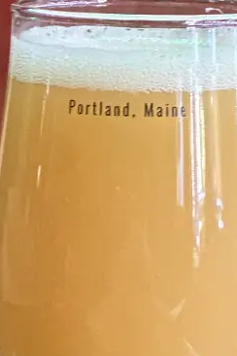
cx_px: 156
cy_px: 344
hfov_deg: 6.1
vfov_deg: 9.1
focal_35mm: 224
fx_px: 2212
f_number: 2.8
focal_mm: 9
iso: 400
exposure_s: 1/28
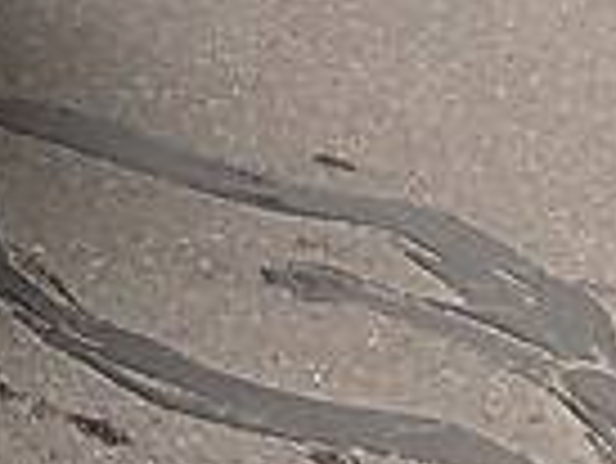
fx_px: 2903
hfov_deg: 10.4
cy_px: -676
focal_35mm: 163
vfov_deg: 8.3
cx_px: -890
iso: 20
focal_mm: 4
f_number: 1.8
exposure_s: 1/308
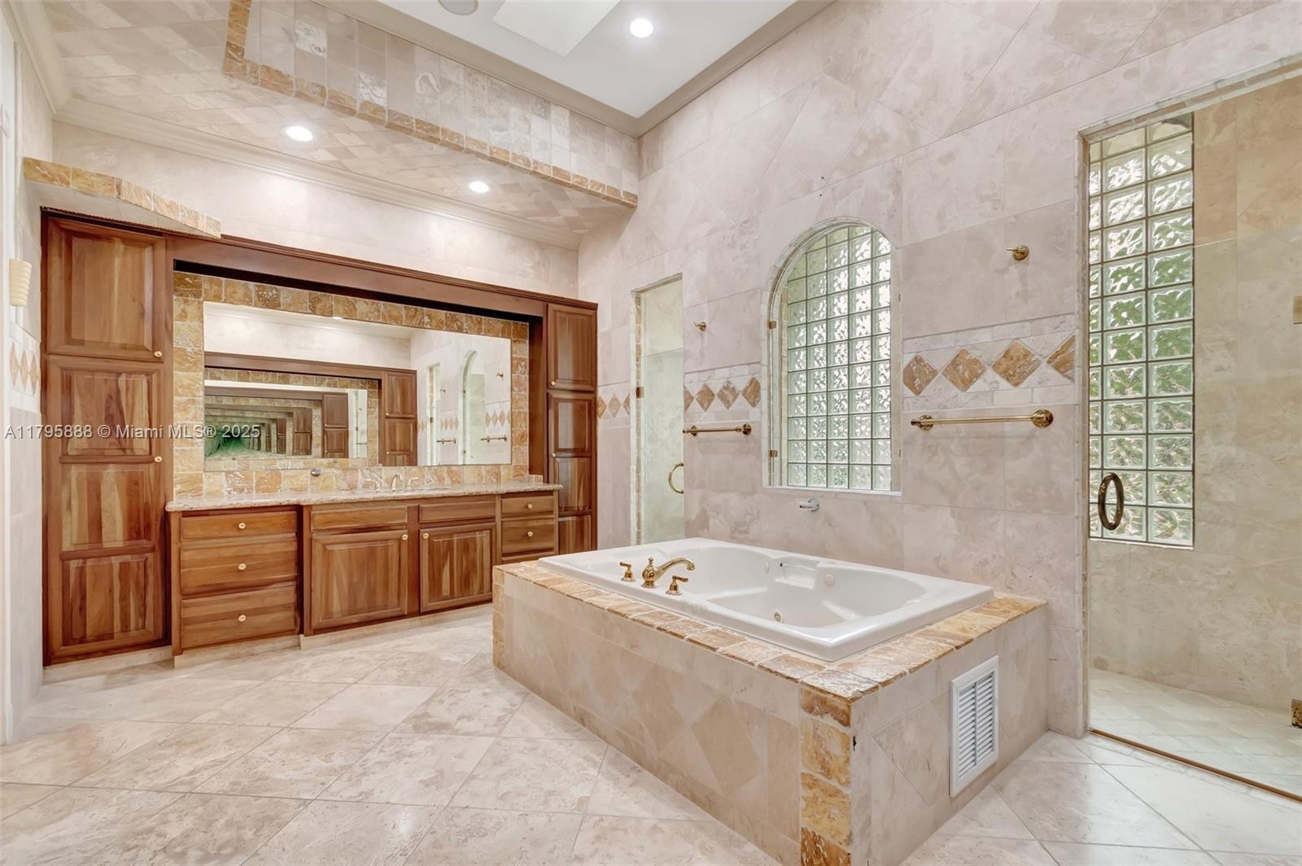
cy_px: 433
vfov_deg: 77.2
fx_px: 542
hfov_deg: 100.4
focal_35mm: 15
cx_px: 651
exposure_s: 1/5
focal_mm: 10
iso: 640
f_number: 8
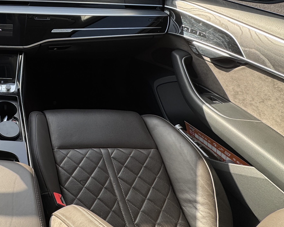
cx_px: -12
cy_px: 41
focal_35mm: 31
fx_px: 261
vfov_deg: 44.5
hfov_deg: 46.0
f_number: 2.2
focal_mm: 2.22
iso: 40
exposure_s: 1/140
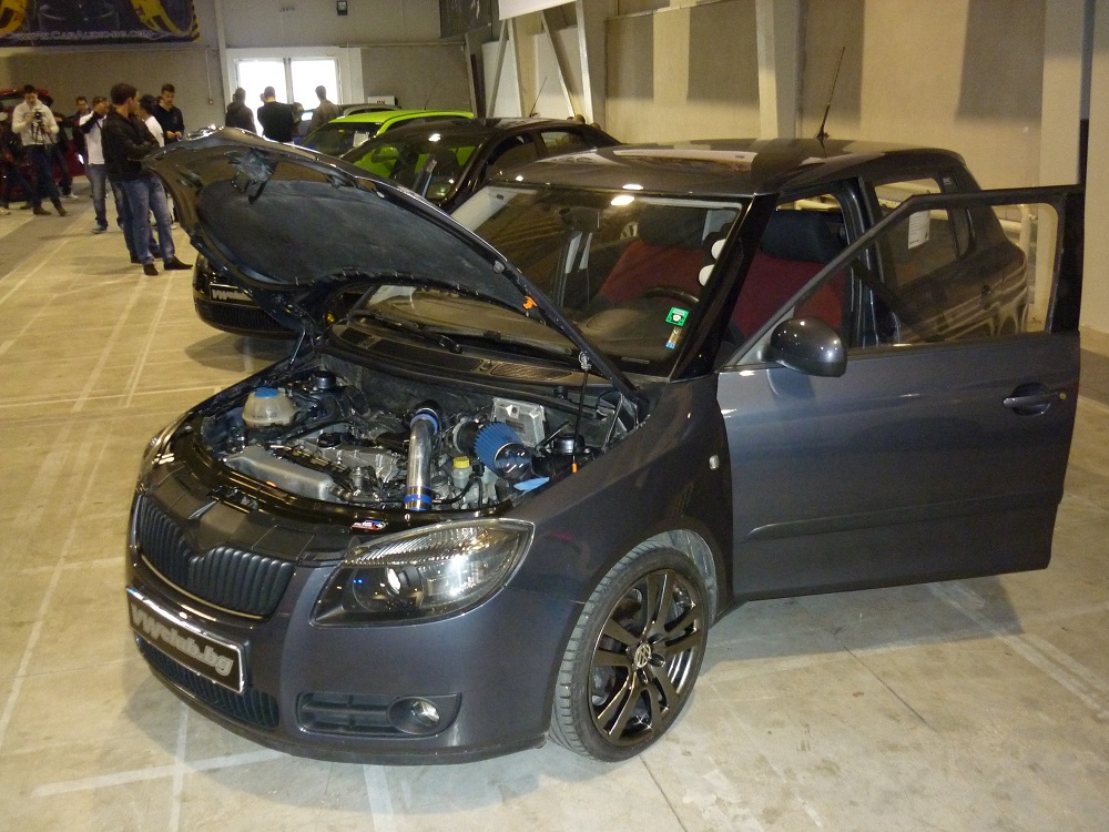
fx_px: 1057
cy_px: 416
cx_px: 554
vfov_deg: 42.9
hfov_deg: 55.4
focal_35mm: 33
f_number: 2.8
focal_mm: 5.5
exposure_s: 1/30
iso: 500
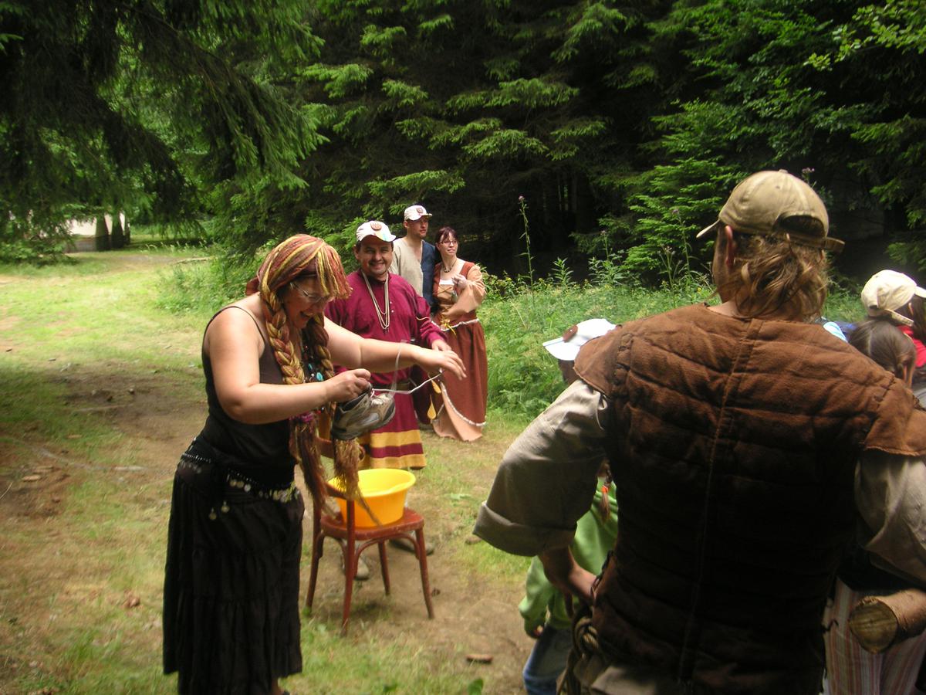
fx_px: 990
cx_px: 463
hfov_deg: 50.1
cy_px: 348
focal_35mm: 37
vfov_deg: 38.7
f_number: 2.8
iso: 50
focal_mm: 6.1
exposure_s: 1/90
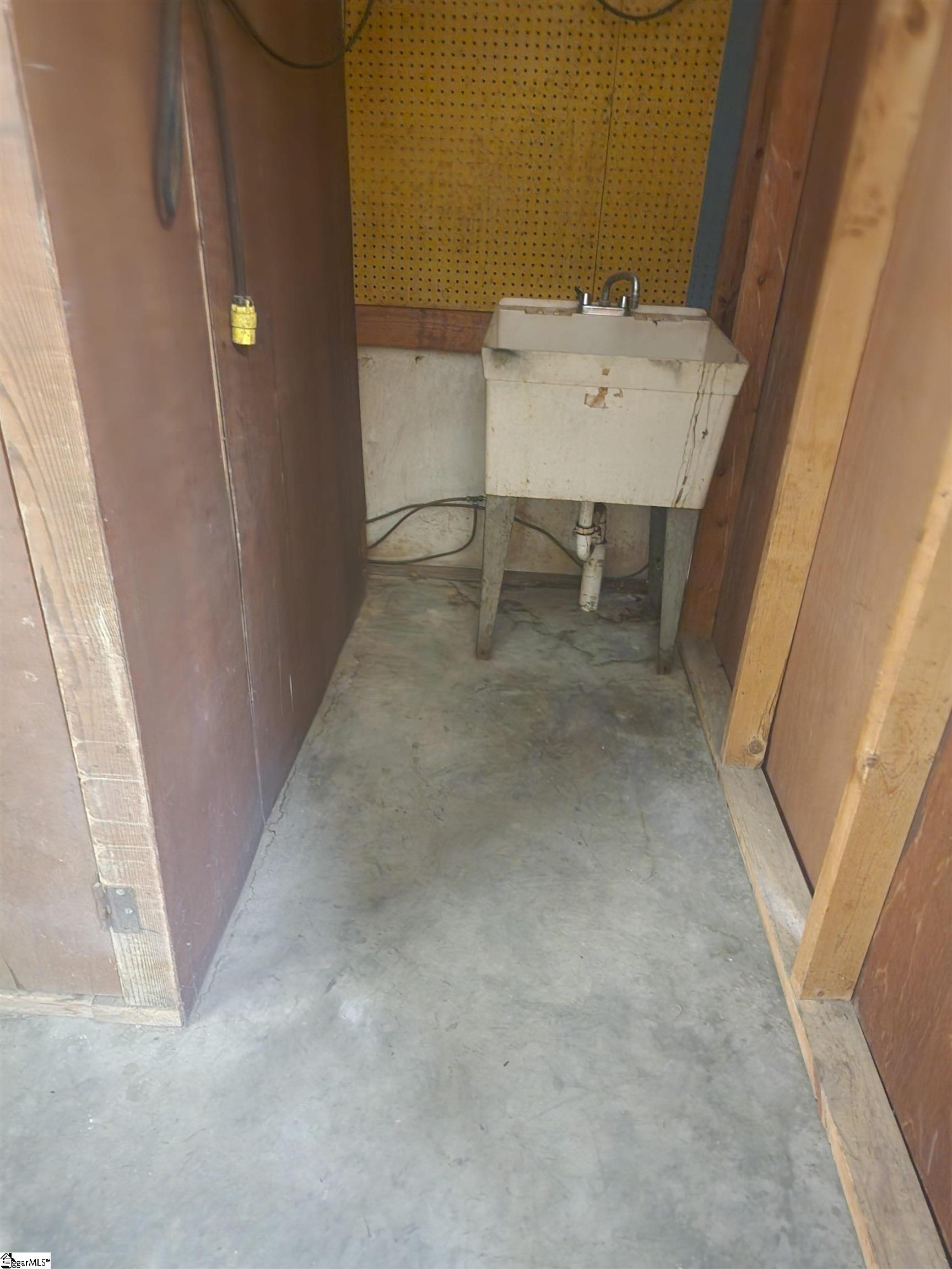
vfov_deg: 73.9
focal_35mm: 23
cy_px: 634
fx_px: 843
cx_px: 476
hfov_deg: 58.9
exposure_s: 1/9.99
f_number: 1.8
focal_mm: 6.4
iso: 1250
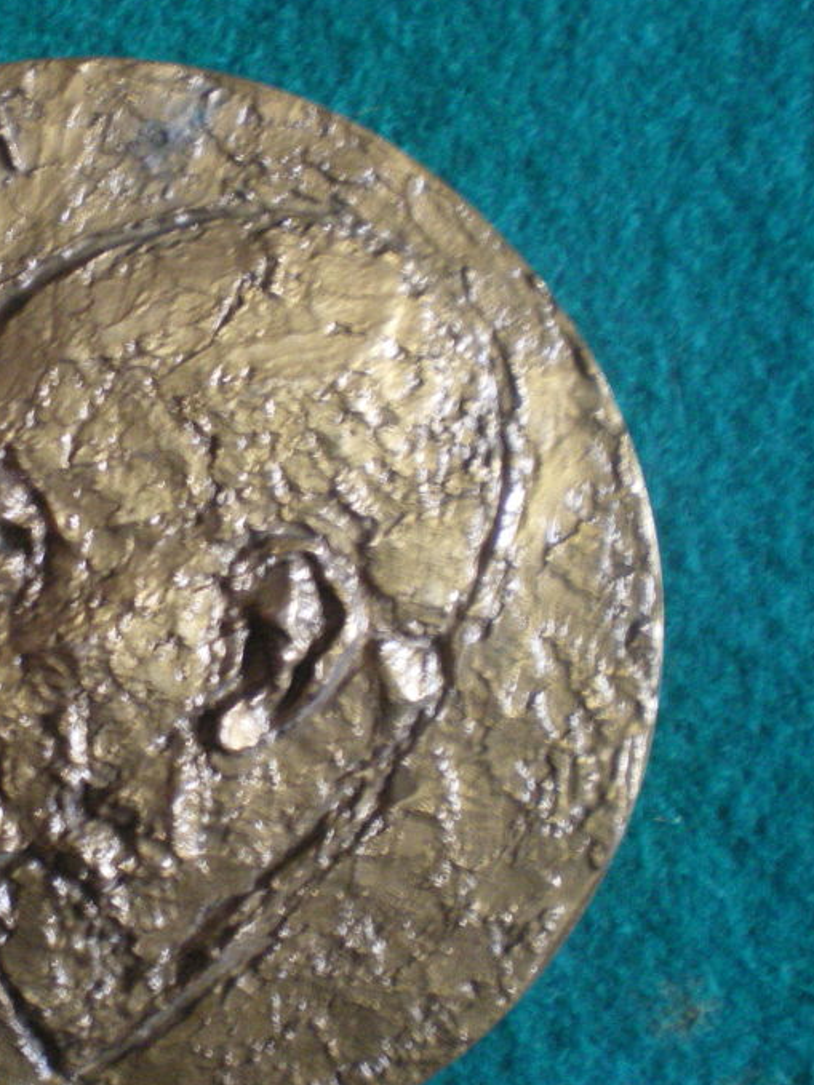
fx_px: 1756
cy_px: 588
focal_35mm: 56
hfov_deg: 25.2
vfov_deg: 34.3
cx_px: 64
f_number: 3.1
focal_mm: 6.3
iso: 400
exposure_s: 1/8
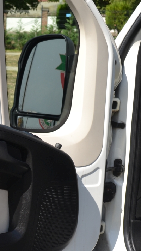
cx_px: -46
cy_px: 169
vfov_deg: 23.1
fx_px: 611
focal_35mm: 92
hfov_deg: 12.7
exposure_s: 1/200
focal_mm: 26
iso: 100
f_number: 7.1
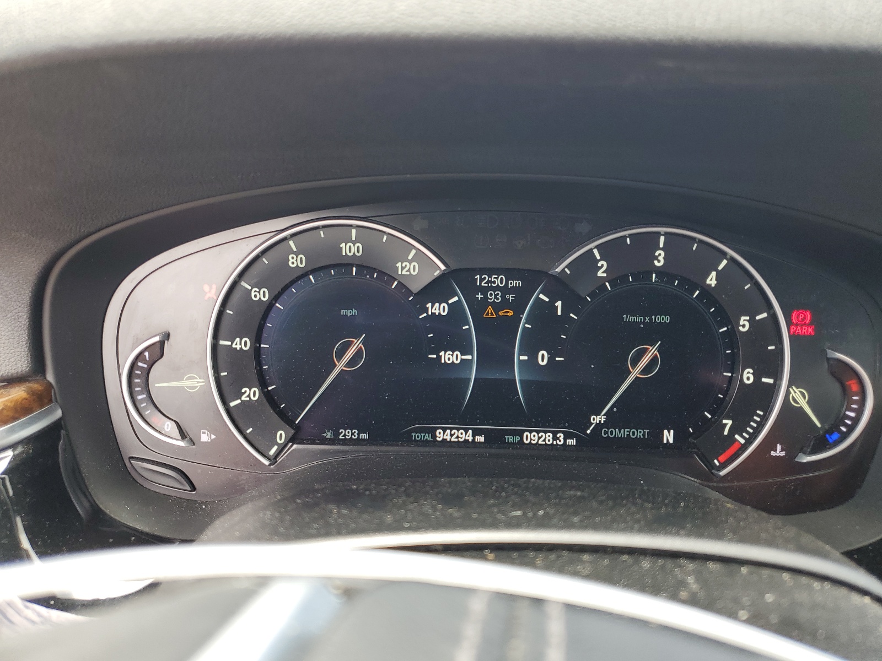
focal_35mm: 26
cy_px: 330
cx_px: 441
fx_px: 662
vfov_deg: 53.1
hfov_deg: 67.3
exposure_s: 1/172
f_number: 1.5
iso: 50
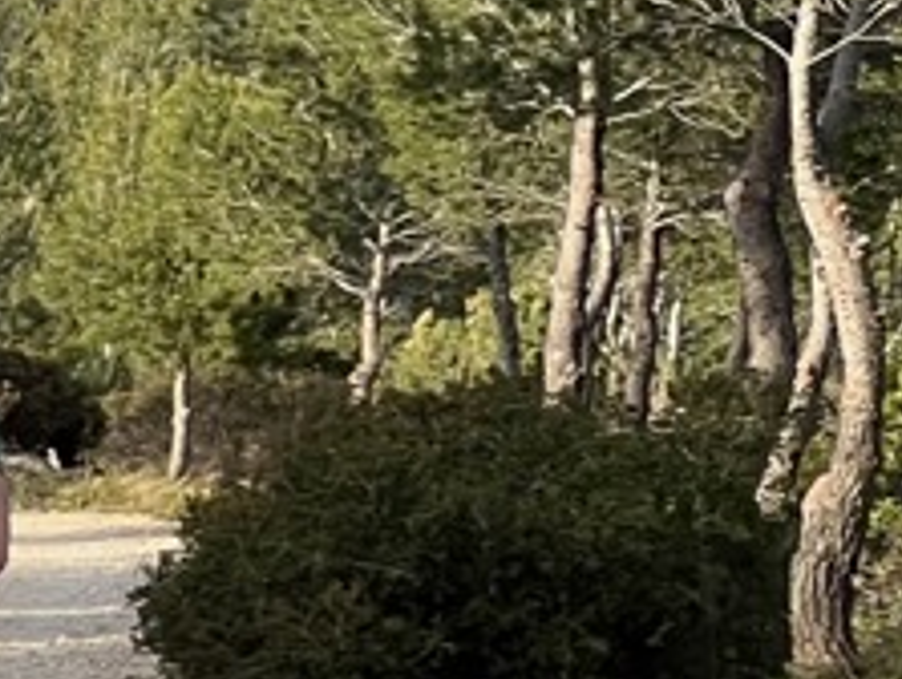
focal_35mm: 441
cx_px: -546
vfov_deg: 3.4
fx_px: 11510
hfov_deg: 4.5
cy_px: 711
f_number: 2.8
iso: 32
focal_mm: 9
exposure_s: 1/291
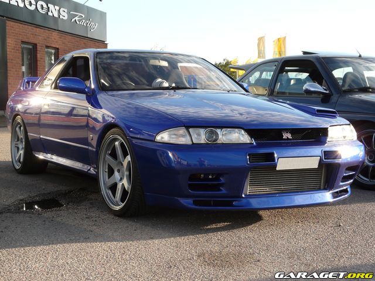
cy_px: 140
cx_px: 188
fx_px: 607
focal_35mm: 56
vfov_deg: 26.1
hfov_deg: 34.3
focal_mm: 9.2
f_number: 4
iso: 100
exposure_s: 1/250
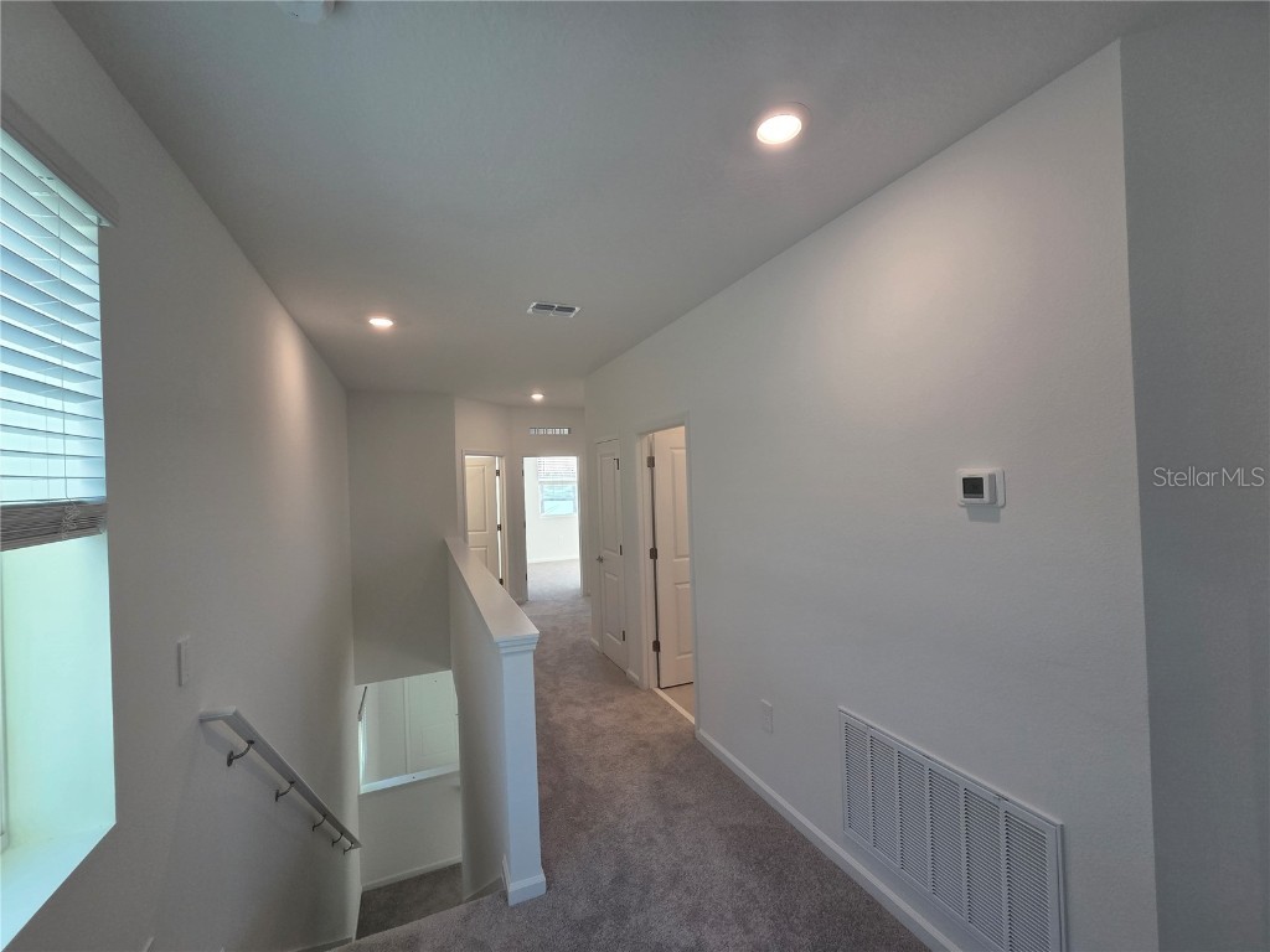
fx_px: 477
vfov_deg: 89.9
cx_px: 635
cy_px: 476
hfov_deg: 106.2
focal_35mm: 13
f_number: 2.2
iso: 100
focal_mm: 2.2
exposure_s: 1/120
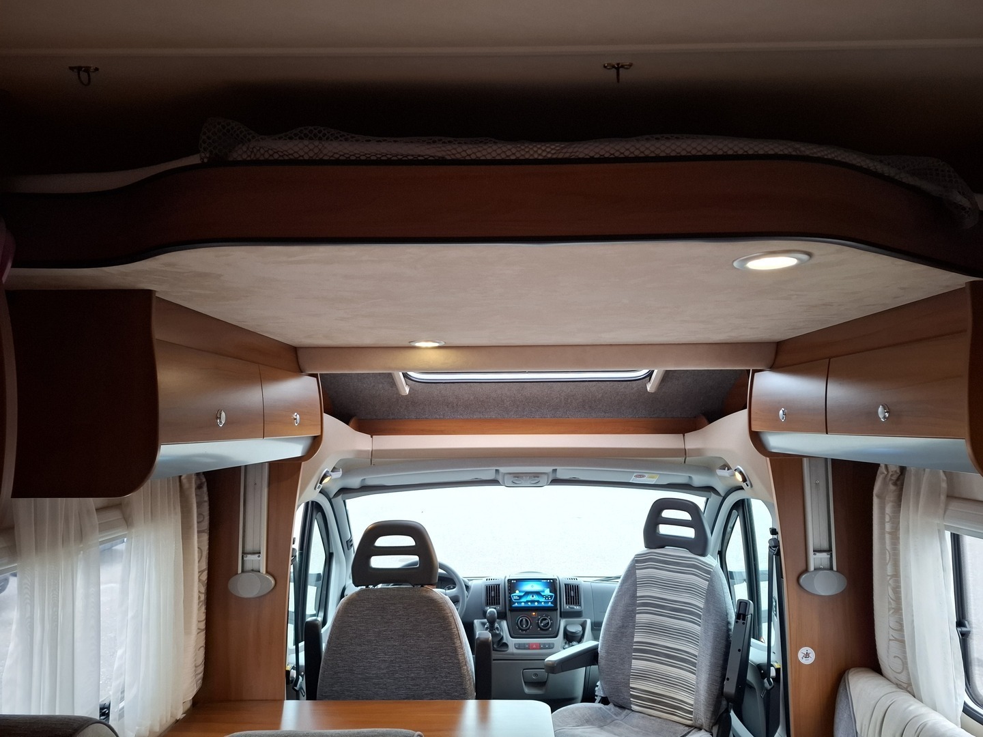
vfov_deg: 58.9
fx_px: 653
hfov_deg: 73.9
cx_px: 492
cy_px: 368
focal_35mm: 23
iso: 200
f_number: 1.8
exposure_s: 1/50
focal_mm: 5.54
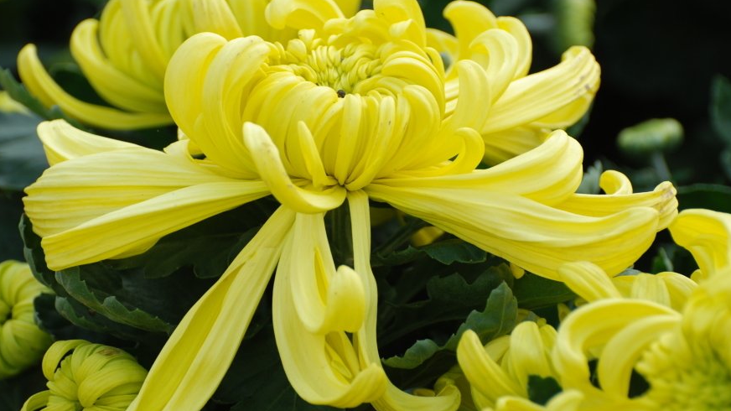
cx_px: 378
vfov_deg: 3.4
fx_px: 6988
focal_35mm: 361
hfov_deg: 6.0
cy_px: 165
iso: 100
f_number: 5.6
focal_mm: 195
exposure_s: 1/200
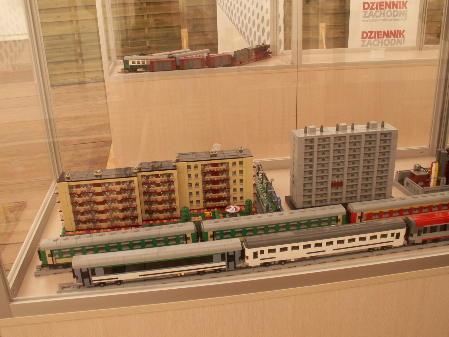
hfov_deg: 52.6
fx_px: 454
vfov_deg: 40.7
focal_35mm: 35
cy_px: 168
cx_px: 224
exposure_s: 1/15
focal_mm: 5.86
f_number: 7.1
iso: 50
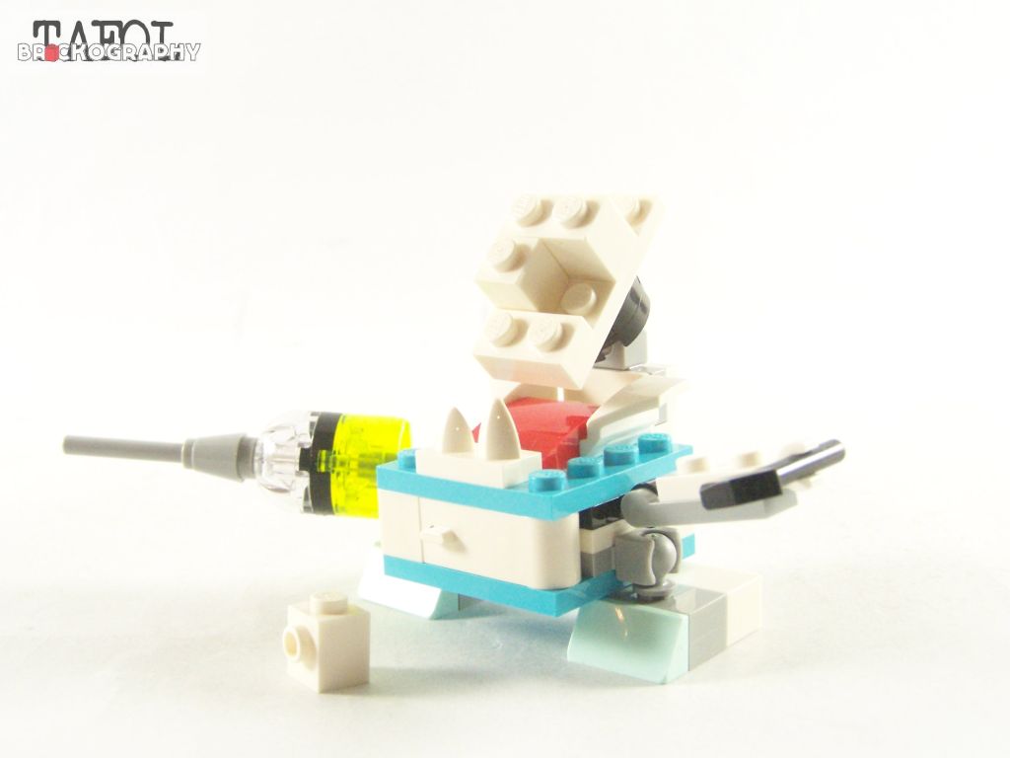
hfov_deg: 37.5
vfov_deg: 28.6
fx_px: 1488
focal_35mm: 51
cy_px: 379
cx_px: 505
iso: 400
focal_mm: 8.5
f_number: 4
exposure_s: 1/60
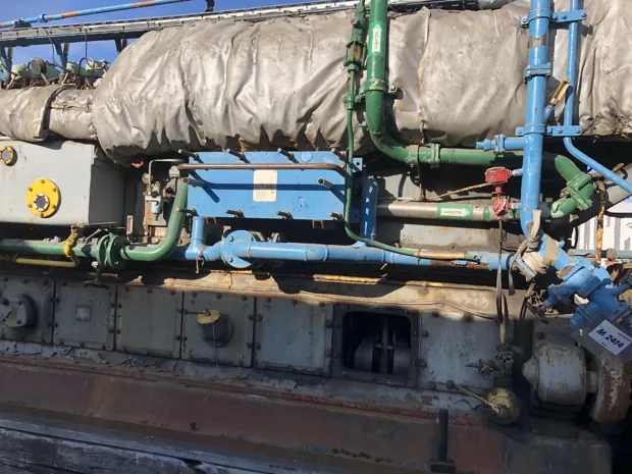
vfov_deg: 49.7
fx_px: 511
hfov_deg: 63.4
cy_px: 237
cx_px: 316
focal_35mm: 28
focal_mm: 3.99
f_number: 1.8
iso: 20
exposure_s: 1/1263
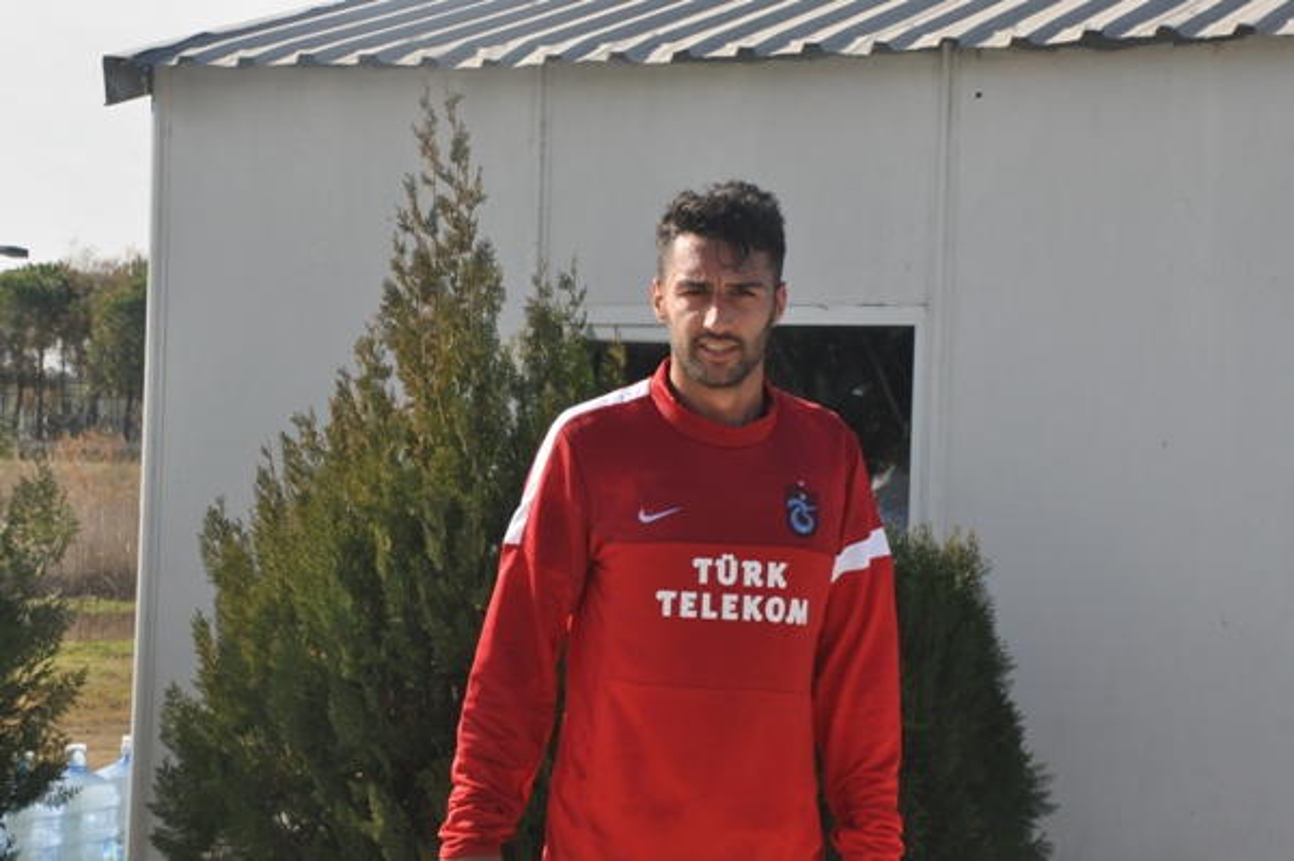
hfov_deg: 20.6
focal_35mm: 99
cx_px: 647
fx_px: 3555
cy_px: 430
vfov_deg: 13.8
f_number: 8
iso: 1000
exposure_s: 1/1000
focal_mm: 66
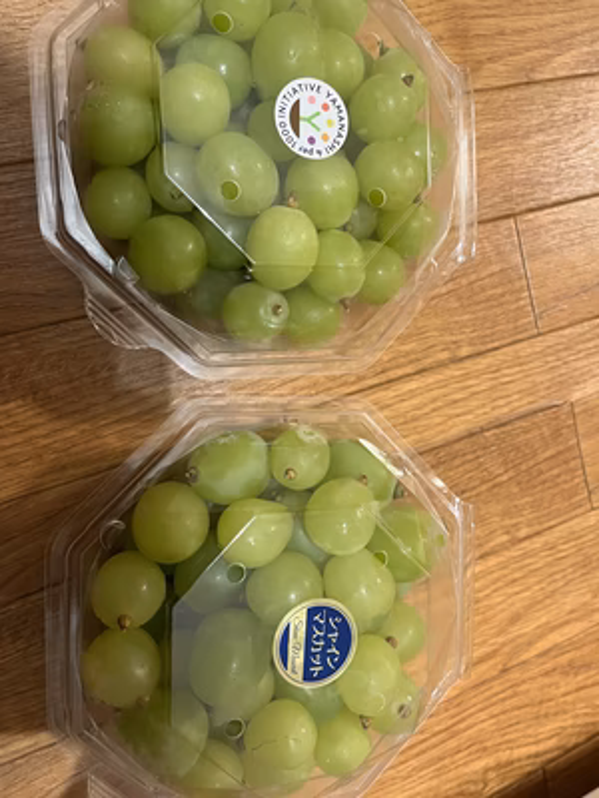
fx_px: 600
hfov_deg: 53.1
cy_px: 399
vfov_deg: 67.3
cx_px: 300
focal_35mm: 26
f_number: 1.6
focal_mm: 5.1
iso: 500
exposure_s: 1/50
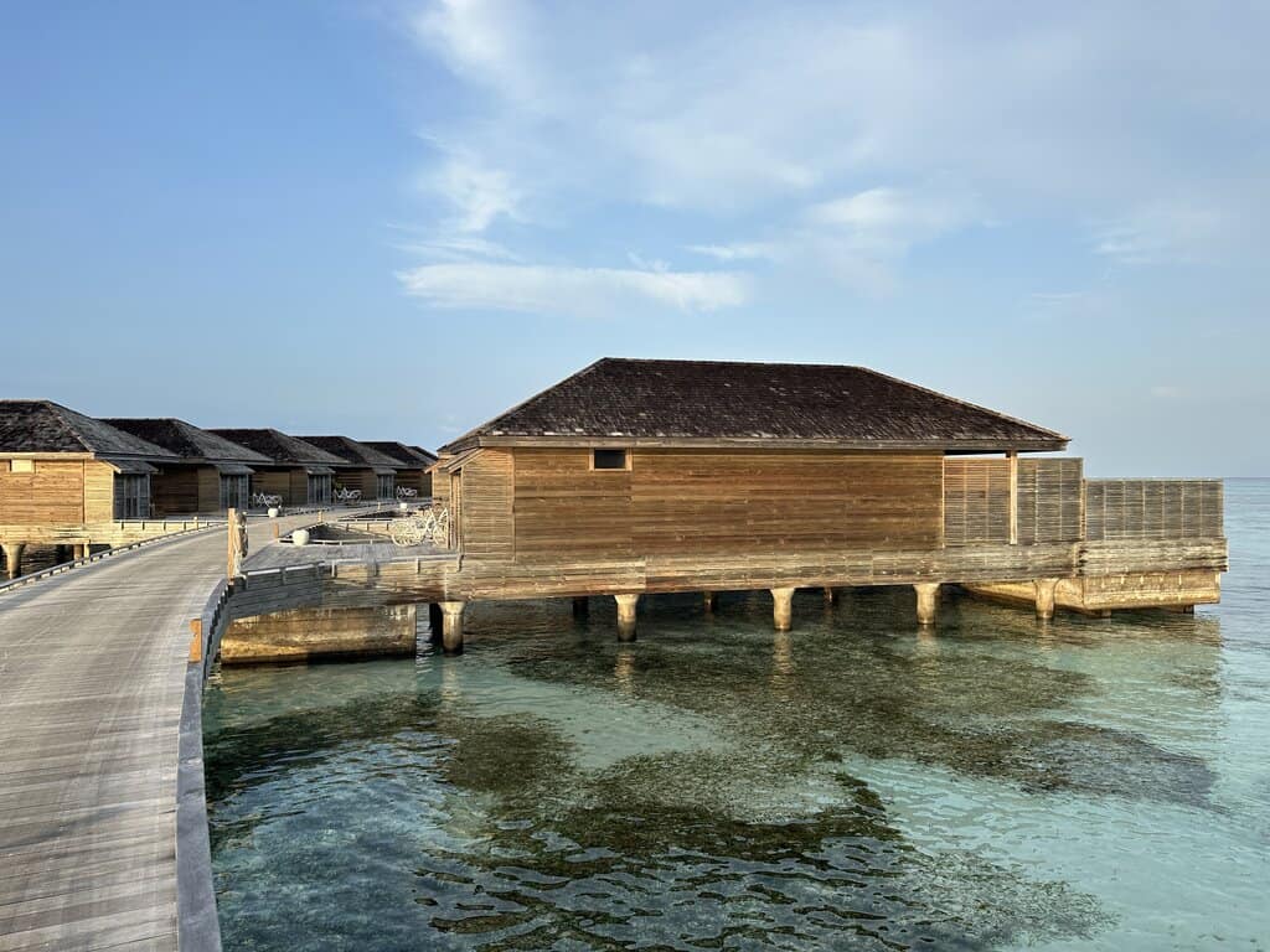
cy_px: 476
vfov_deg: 56.8
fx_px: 881
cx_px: 635
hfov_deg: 71.6
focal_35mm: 24
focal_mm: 6.86
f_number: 1.78
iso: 80
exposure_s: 1/2028
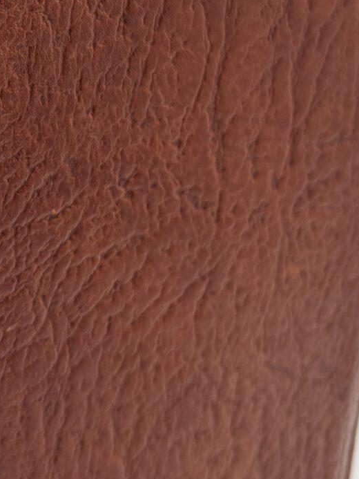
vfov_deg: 20.1
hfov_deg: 14.6
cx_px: -139
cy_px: 63
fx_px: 1327
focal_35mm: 96
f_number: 1.6
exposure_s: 1/180
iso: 40
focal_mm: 5.96
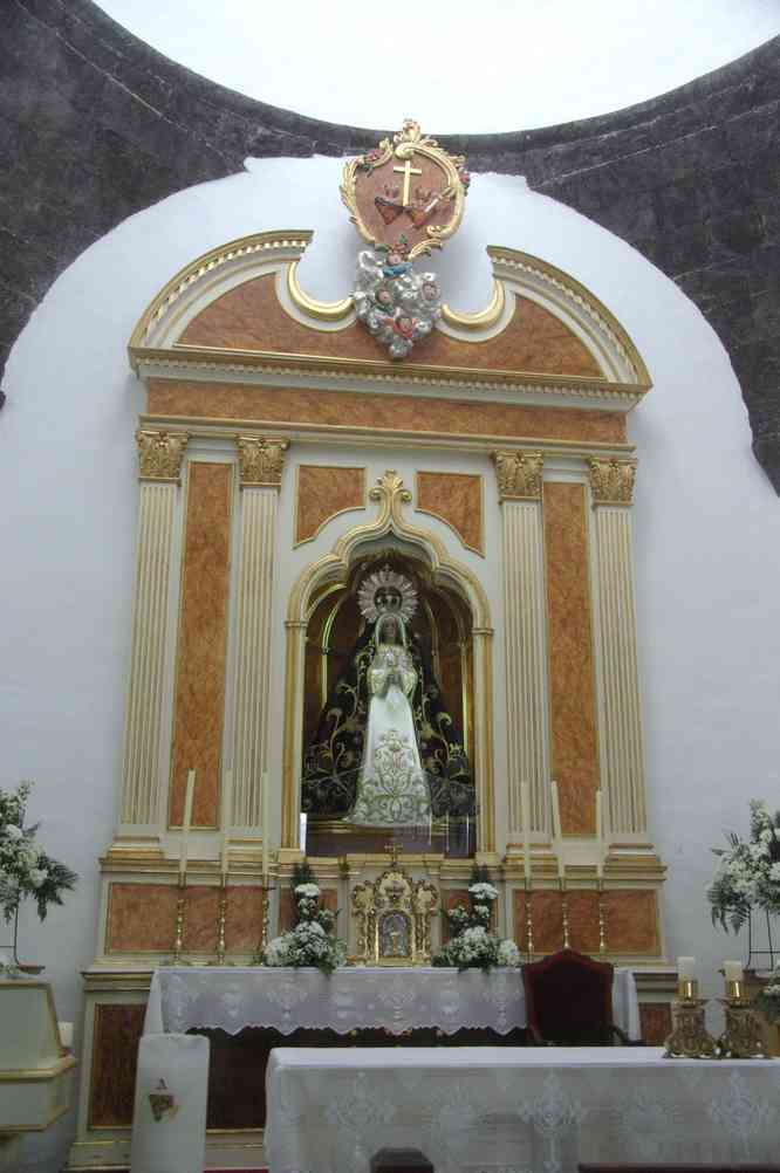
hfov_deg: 35.4
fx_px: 1221
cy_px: 586
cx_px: 390
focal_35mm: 38
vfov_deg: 51.3
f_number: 5.6
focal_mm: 25
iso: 1600
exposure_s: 1/90
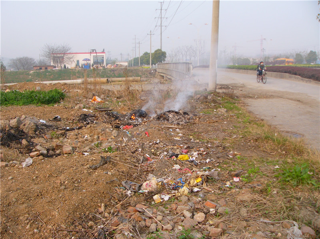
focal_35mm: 36
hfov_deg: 51.4
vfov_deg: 39.6
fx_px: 333
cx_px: 160
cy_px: 120
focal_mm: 6
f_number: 4
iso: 50
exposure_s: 1/160
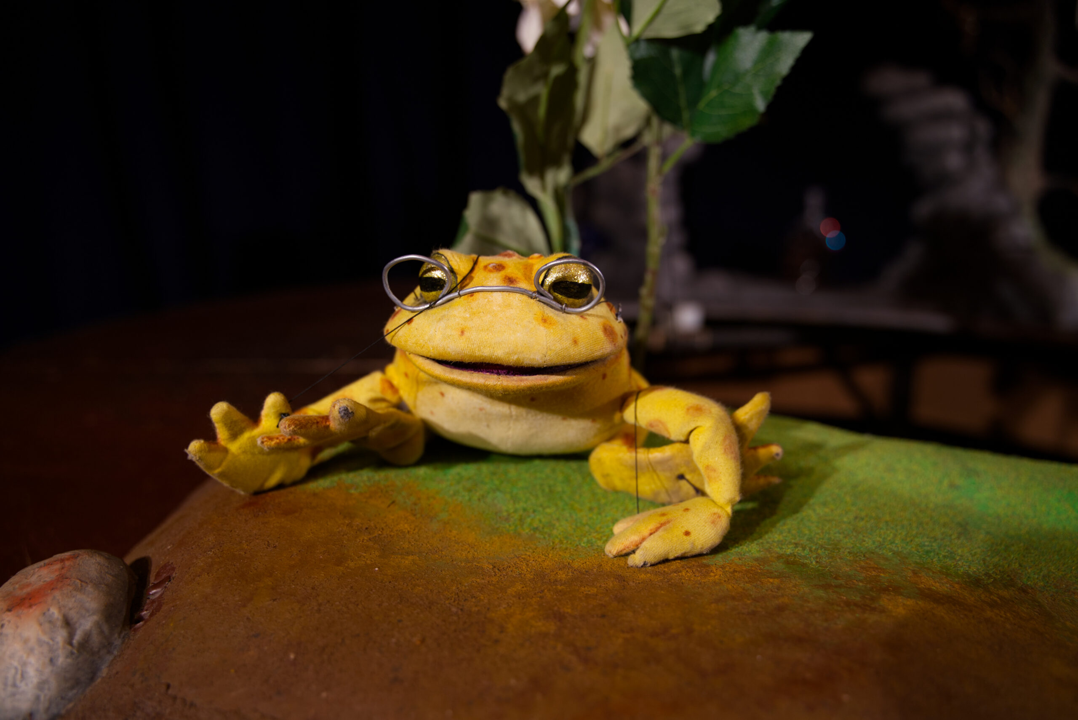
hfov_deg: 65.4
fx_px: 839
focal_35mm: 28
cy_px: 360
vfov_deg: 46.5
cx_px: 539
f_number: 3.2
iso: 160
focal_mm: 28
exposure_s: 1/125
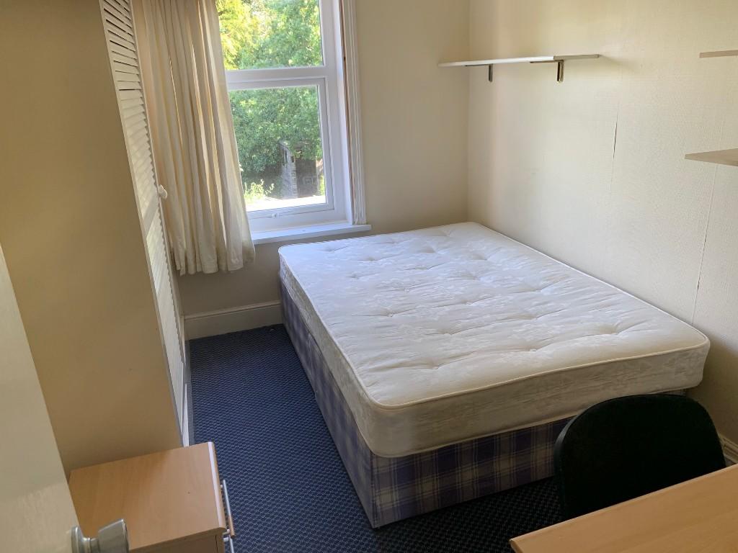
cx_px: 369
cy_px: 276
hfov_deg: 67.3
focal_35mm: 26
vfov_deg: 53.1
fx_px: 554
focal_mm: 4.25
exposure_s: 1/103
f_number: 1.8
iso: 100
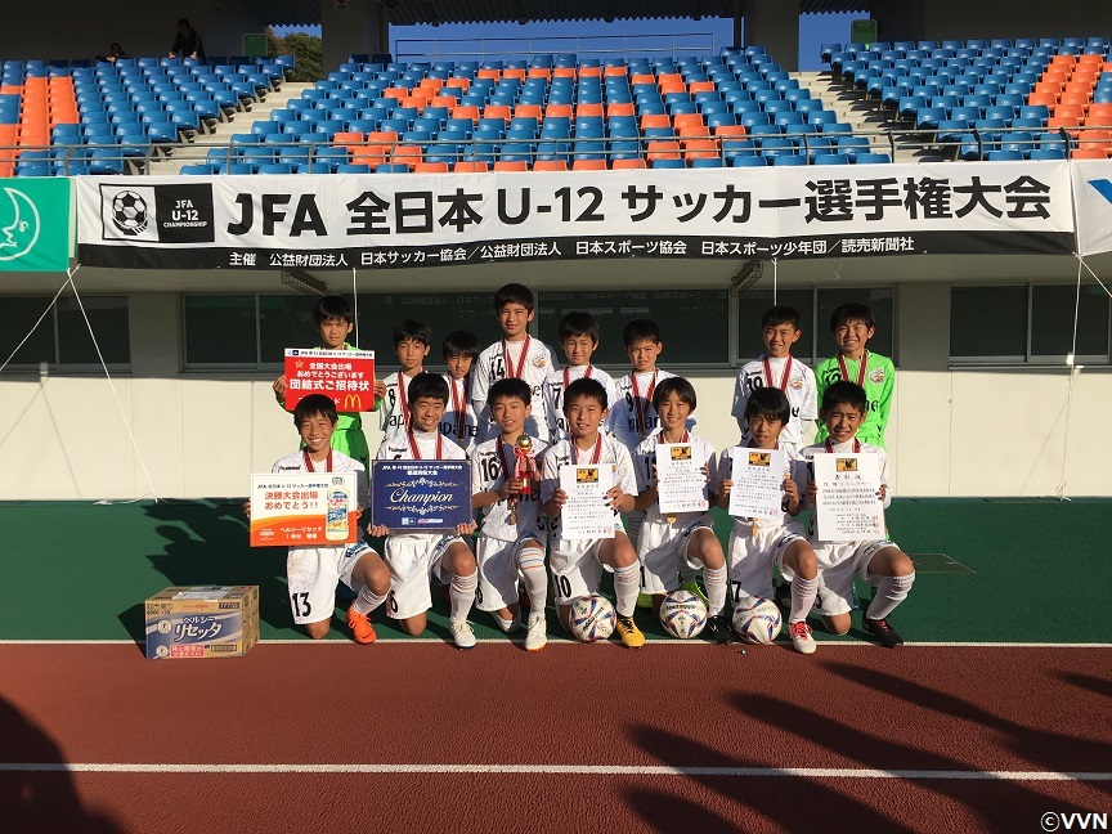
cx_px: 556
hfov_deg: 61.7
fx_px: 932
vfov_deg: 48.2
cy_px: 417
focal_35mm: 29
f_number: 2.2
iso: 25
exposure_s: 1/3205
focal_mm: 4.15
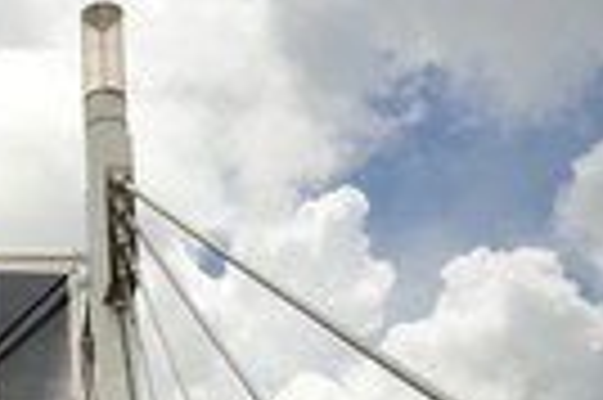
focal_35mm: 107
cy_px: 553
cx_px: -52
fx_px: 1790
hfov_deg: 18.4
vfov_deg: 12.3
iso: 200
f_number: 18
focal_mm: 34
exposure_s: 1/320
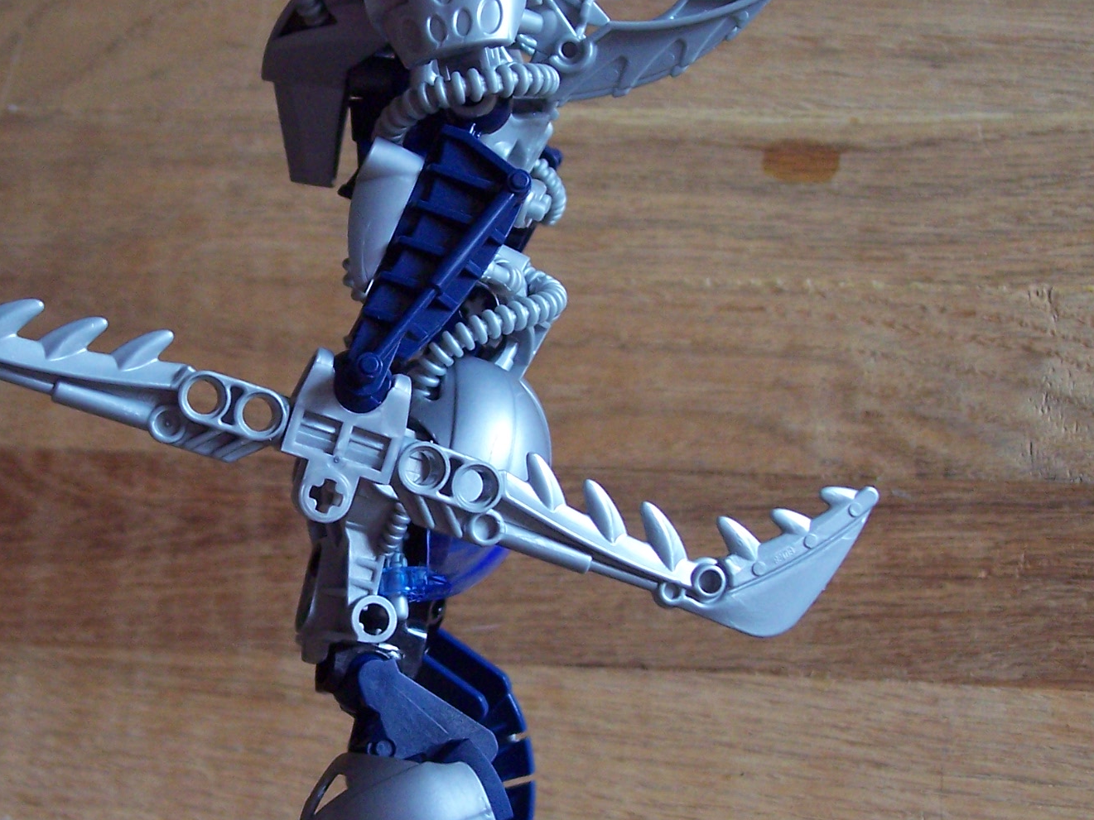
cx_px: 275
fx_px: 2149
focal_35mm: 68
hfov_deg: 28.2
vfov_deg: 21.6
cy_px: 298
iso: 200
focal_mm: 8
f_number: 3.4
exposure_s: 1/8
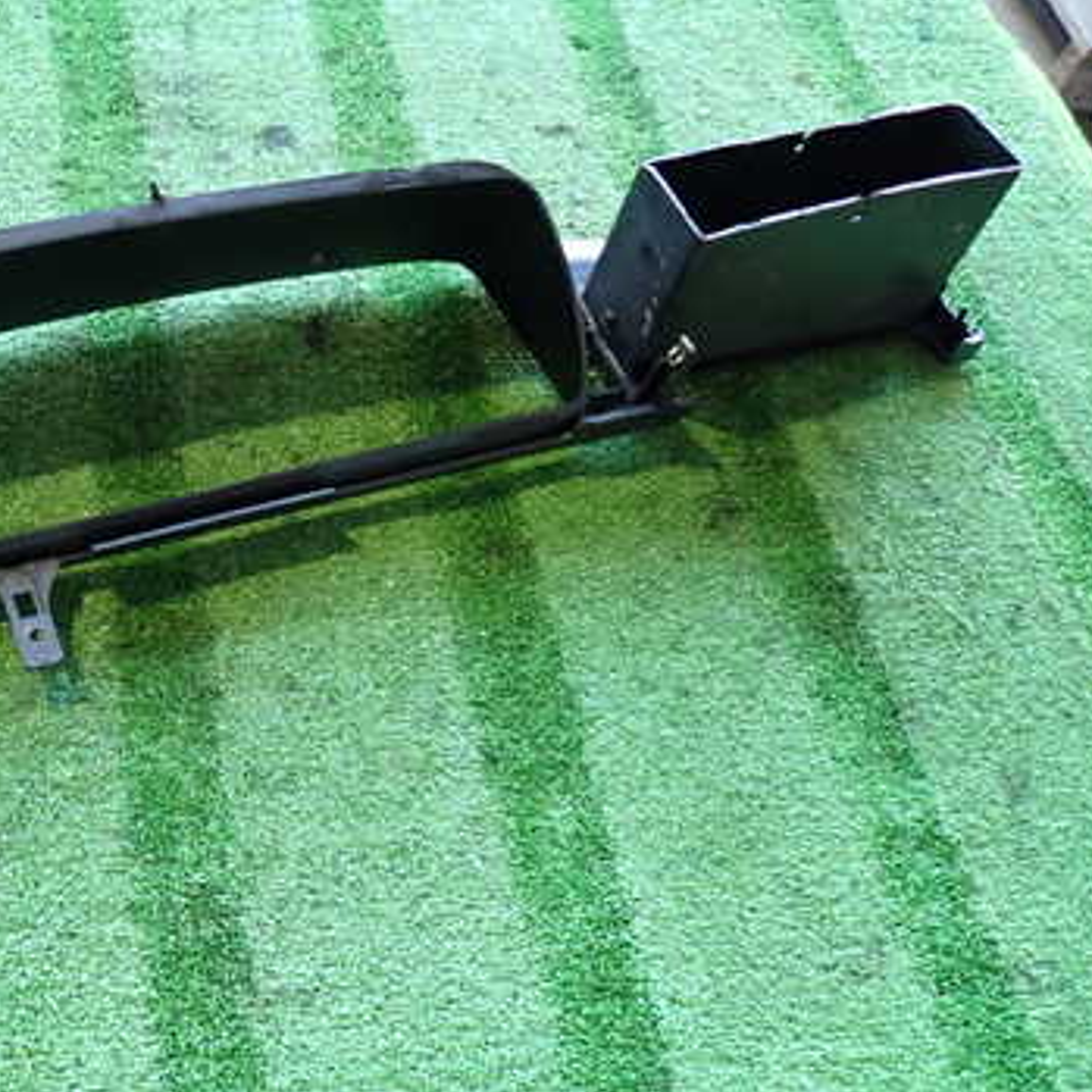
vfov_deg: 43.8
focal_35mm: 38
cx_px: 222
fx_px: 1356
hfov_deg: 42.0
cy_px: 576
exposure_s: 1/30
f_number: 2
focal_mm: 4.5
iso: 250
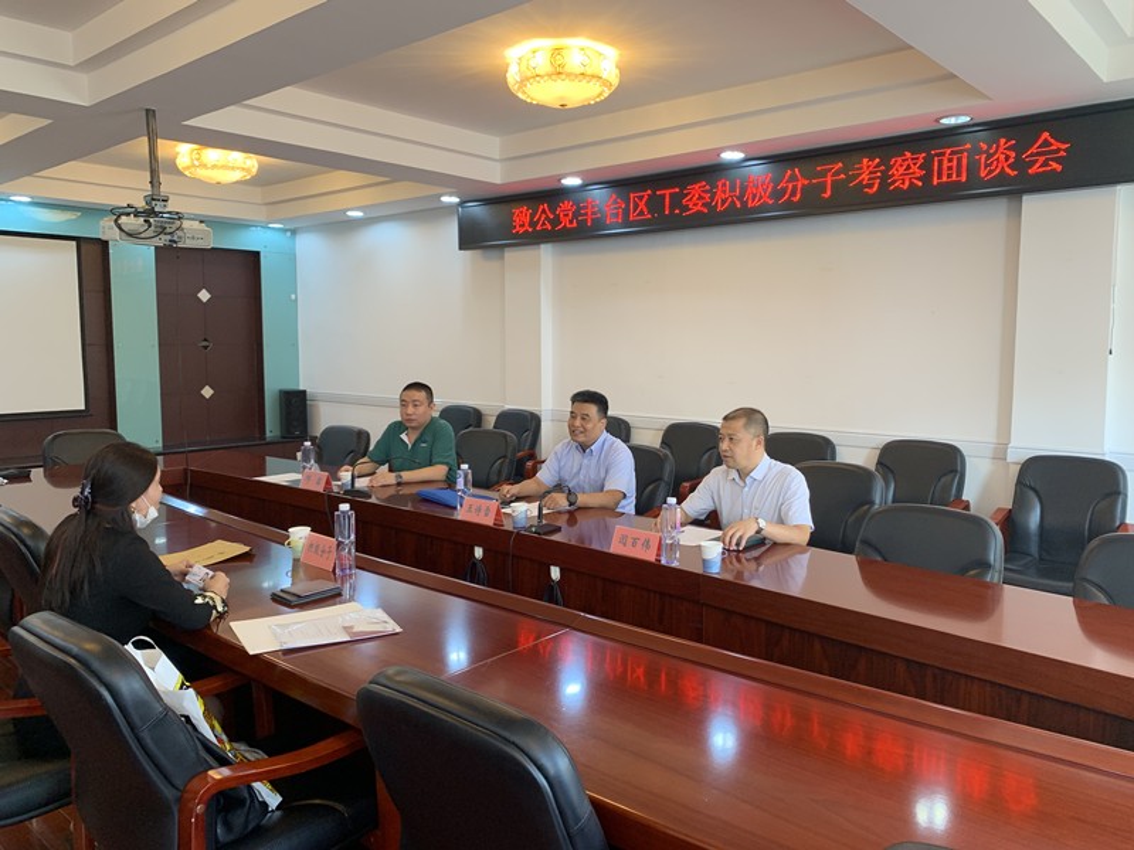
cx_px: 567
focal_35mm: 26
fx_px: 852
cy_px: 425
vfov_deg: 53.1
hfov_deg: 67.3
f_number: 1.8
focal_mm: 4.25
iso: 64
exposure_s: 1/100
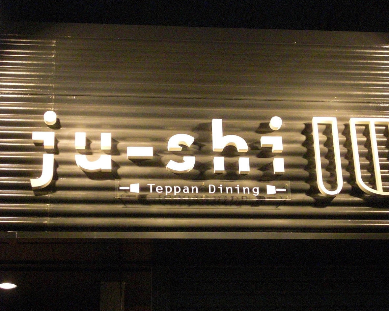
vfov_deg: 19.7
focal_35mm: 78
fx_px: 898
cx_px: 210
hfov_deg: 24.4
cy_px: 156
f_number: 4.2
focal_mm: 13.1
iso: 800
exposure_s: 1/30
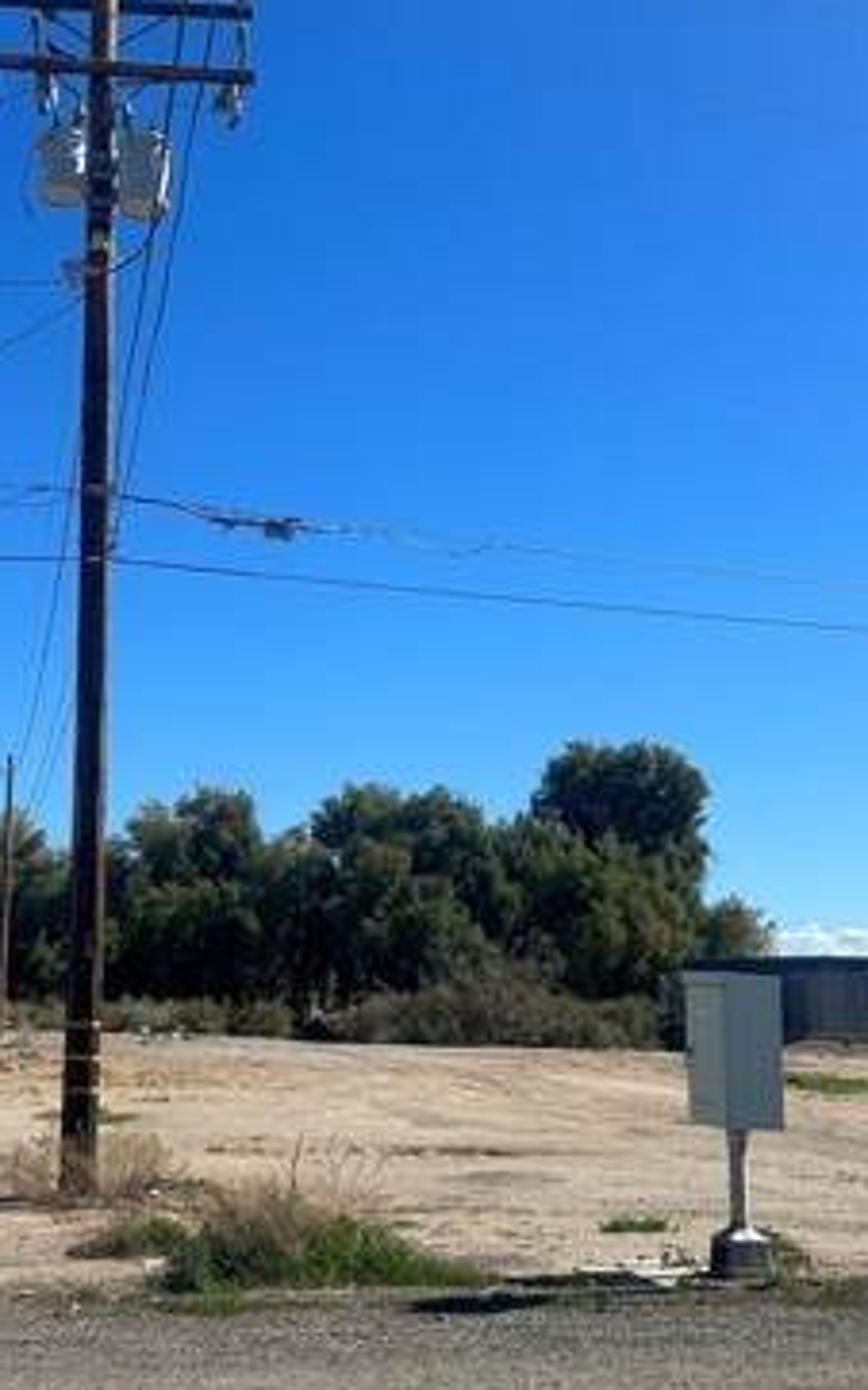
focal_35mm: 45
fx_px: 1705
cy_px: 703
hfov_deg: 28.3
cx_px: 265
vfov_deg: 44.4
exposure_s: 1/7042
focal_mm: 6.86
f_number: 1.78
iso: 80
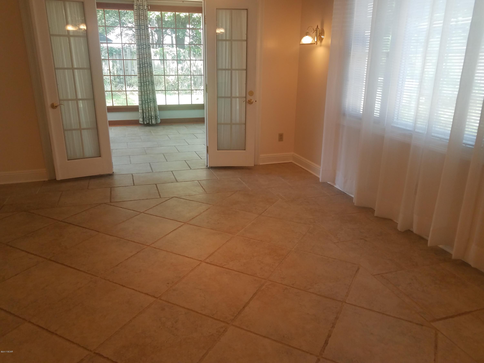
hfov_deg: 67.3
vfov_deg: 53.1
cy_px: 182
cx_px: 242
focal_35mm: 26
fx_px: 364
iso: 50
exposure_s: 1/60
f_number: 1.7
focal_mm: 4.2
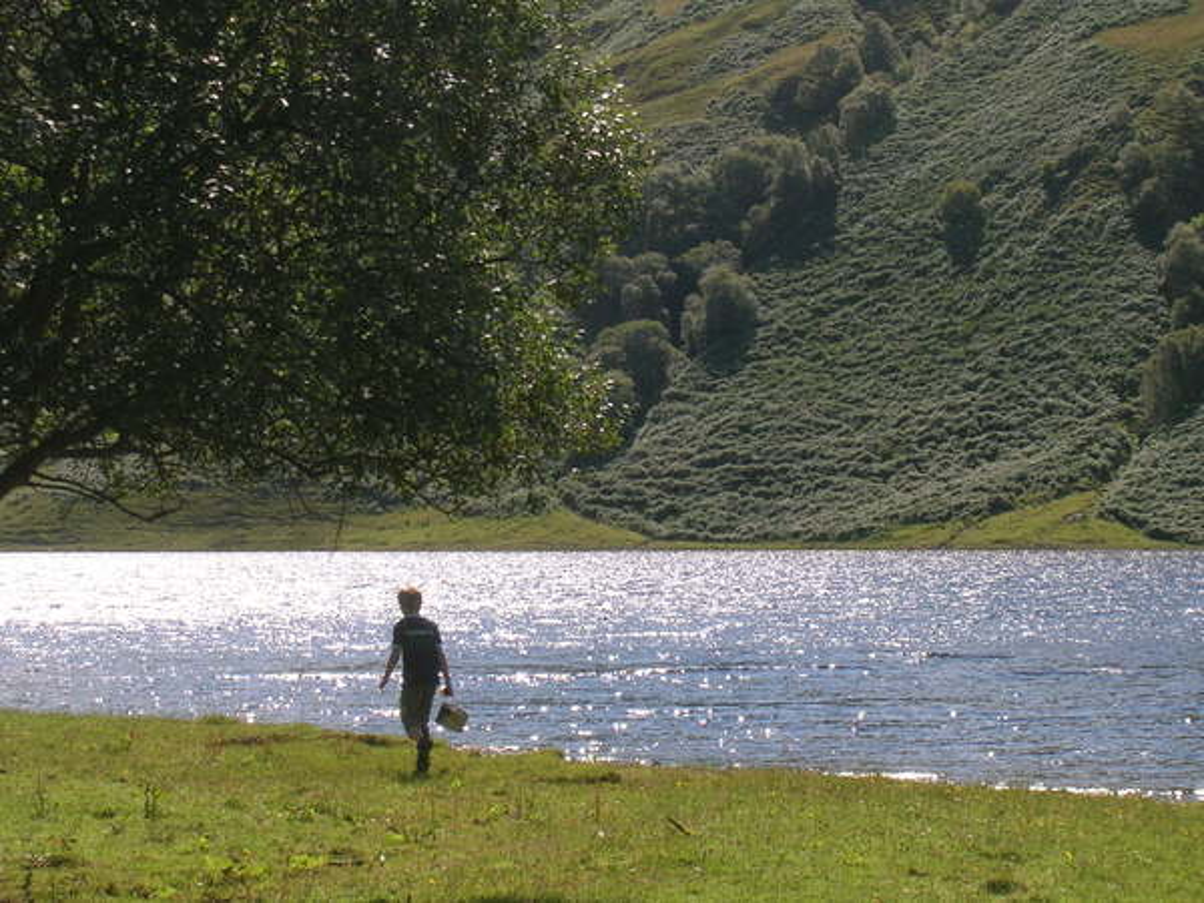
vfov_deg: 14.1
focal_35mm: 105
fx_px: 3652
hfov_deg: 18.7
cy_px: 452
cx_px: 602
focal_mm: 16.2
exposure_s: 1/176
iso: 50
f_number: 8.2
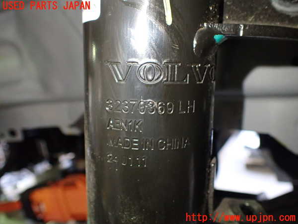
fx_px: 258
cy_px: 112
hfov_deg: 60.0
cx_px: 149
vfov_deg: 46.8
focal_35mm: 30
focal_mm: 5.4
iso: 800
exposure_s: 1/60
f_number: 2.3
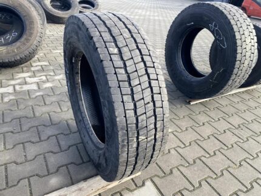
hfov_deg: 67.3
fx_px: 196
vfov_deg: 53.1
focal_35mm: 26
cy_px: 98
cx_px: 130
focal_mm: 4.25
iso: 32
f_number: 1.8
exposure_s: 1/257
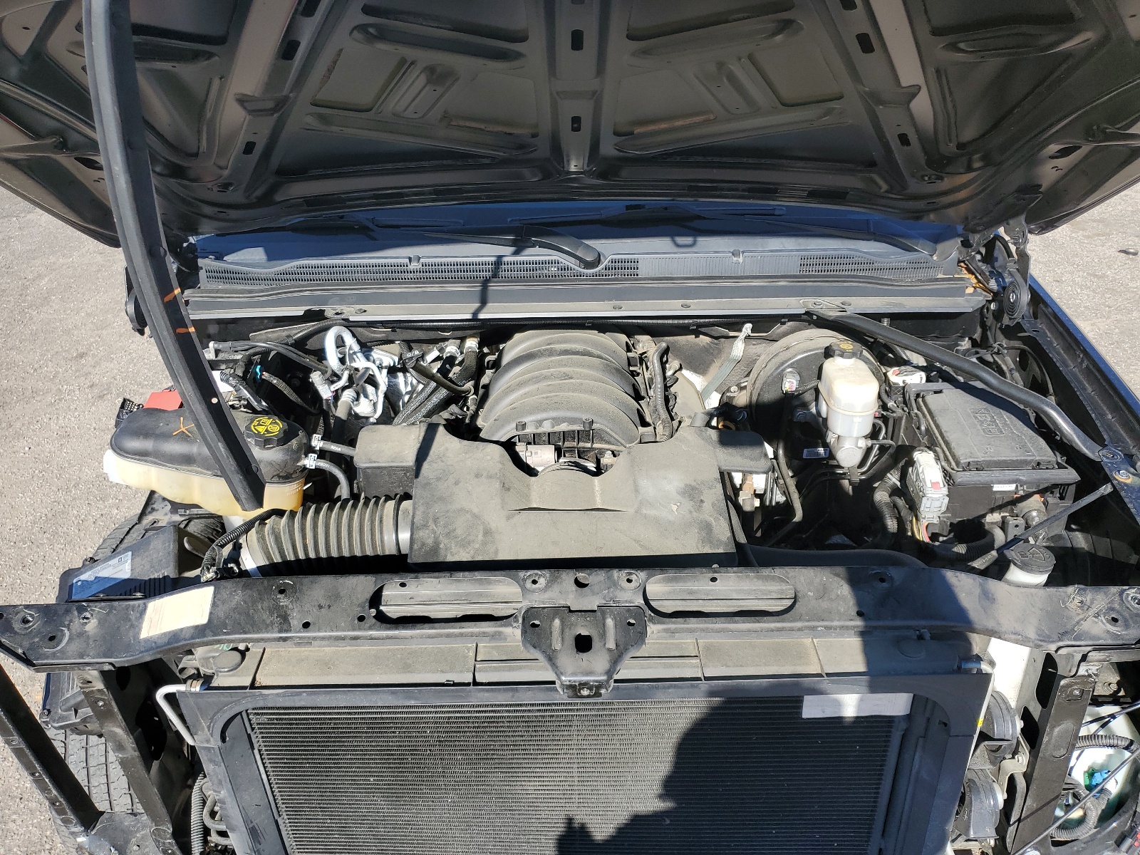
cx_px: 570
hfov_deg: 67.3
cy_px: 428
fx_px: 856
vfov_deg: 53.1
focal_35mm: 26
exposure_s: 1/1667
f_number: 1.5
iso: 50
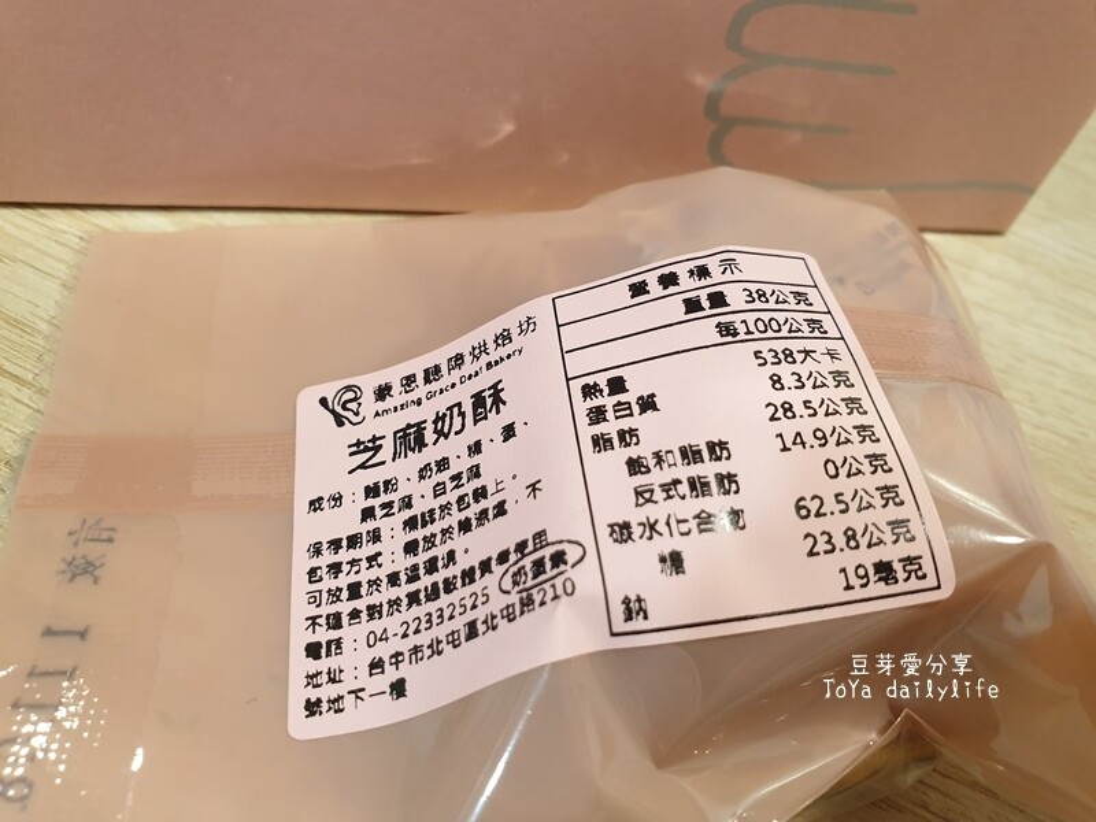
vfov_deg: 53.1
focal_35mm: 26
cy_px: 411
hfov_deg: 67.3
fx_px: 823
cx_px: 548
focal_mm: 4.3
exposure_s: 1/40
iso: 320
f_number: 2.4
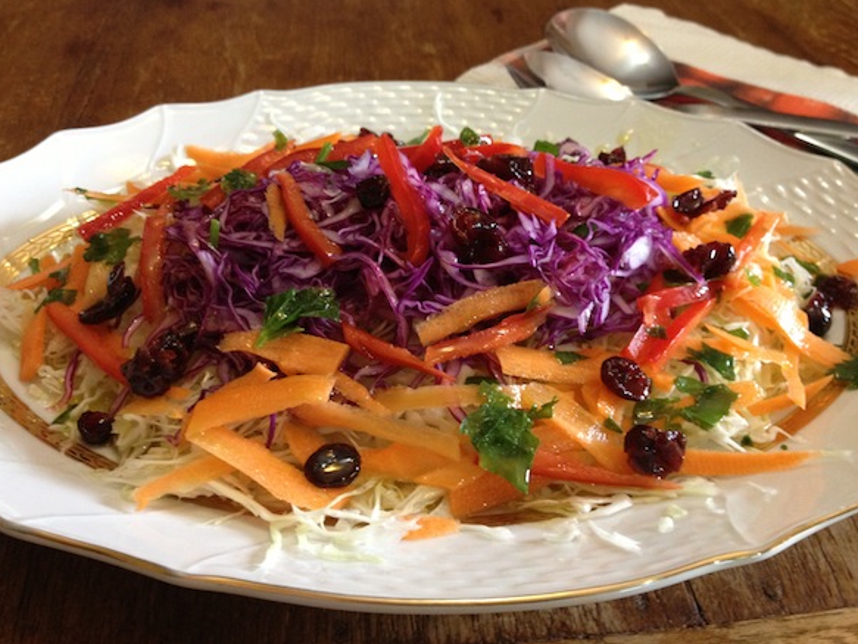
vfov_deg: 39.7
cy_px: 315
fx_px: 893
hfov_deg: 51.3
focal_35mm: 36
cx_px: 425
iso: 250
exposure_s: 1/20
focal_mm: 4.28
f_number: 2.4
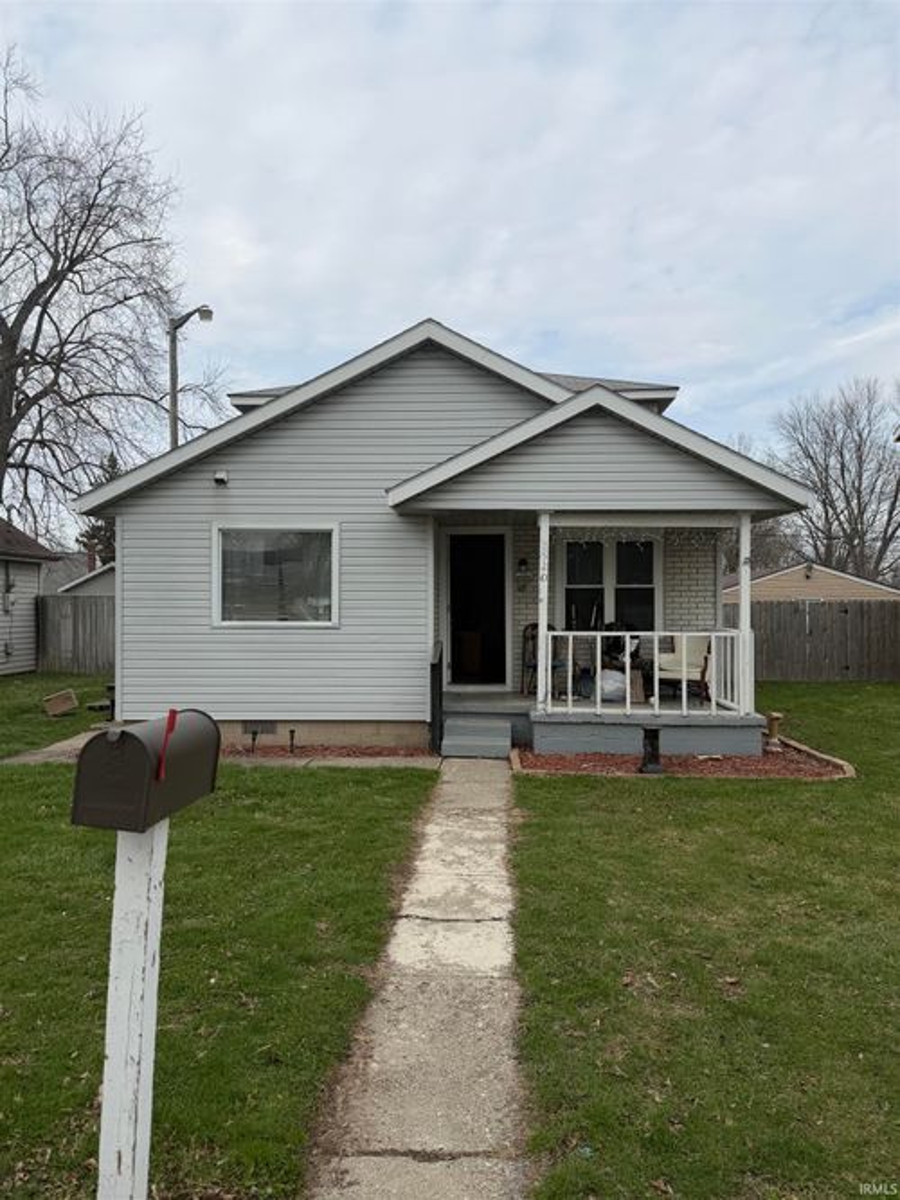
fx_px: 832
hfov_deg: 56.8
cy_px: 600
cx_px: 450
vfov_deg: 71.6
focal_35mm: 24
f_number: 1.78
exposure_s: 1/4975
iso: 80
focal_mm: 6.76
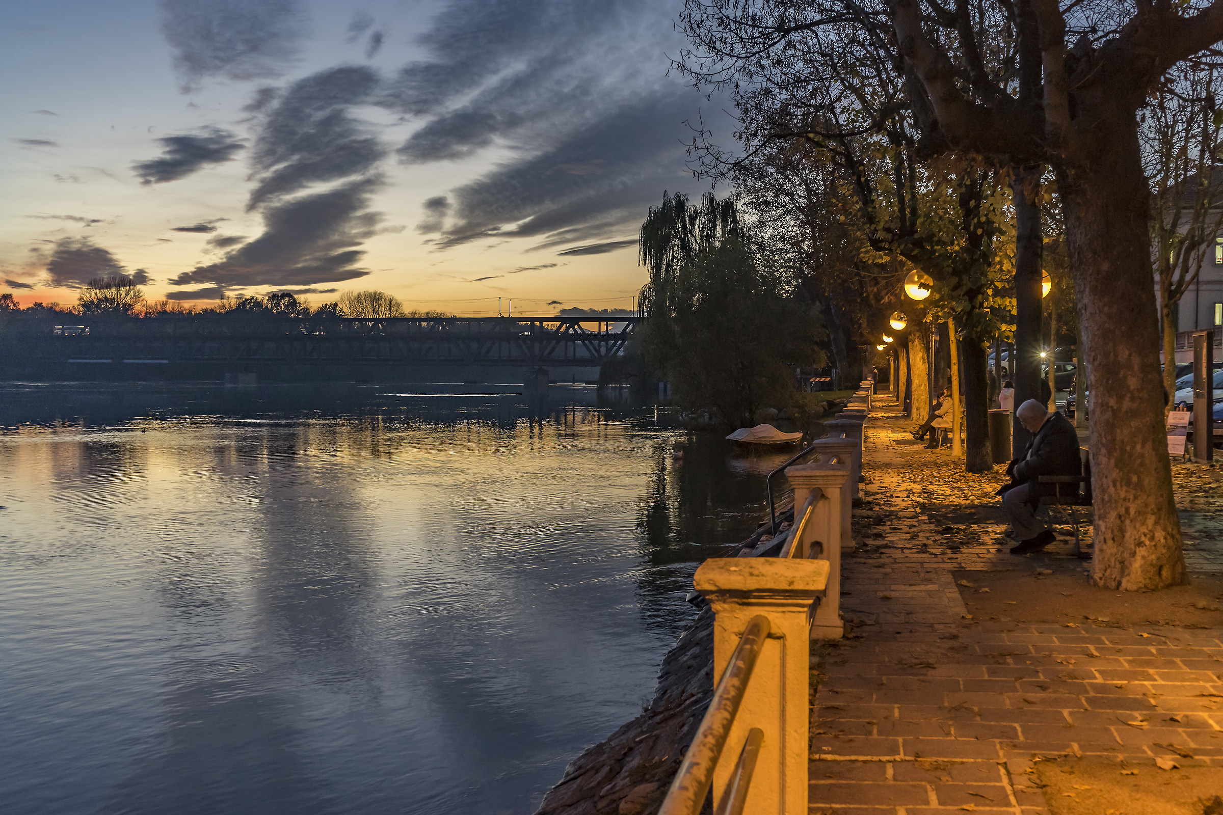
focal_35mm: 35
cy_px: 408
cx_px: 612
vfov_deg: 37.9
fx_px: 1189
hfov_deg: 54.4
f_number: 6.3
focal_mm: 35
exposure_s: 1/25
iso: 1600
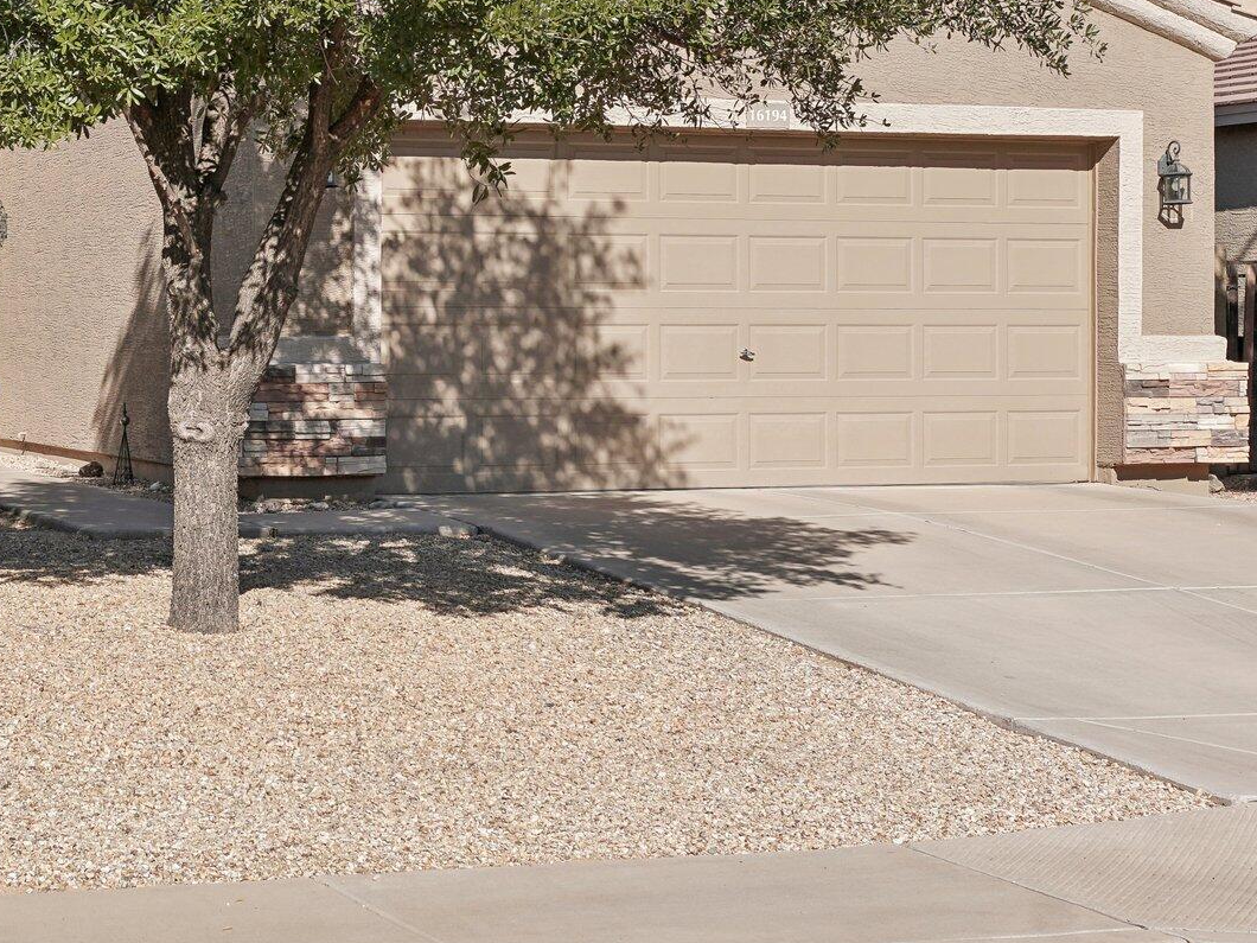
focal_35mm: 78
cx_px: 270
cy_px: 282
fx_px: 2832
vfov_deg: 18.8
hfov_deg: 24.7
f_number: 8
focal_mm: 28
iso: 160
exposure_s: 1/500
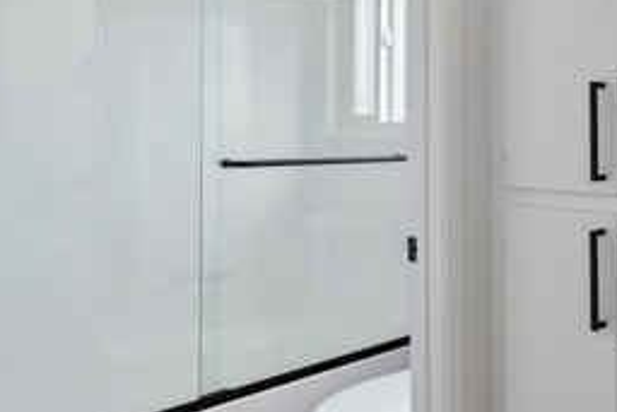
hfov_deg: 42.1
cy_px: 154
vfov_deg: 37.7
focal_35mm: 35
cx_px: 689
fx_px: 600
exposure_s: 1/30
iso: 100
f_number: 9
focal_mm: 14
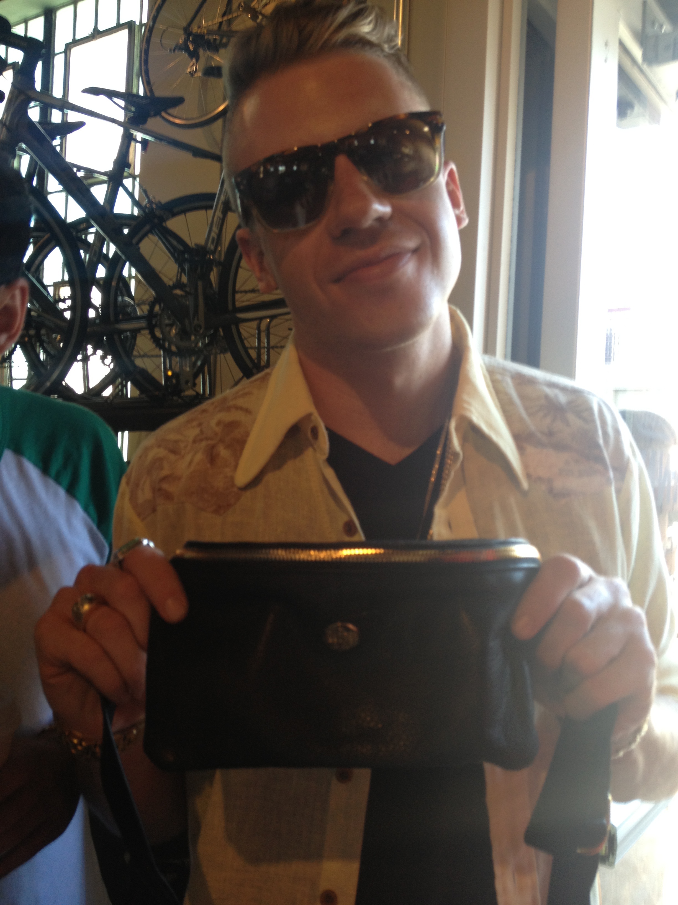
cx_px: 339
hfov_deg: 40.7
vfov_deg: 52.6
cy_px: 452
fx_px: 914
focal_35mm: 35
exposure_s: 1/20
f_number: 2.4
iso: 50
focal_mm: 4.28
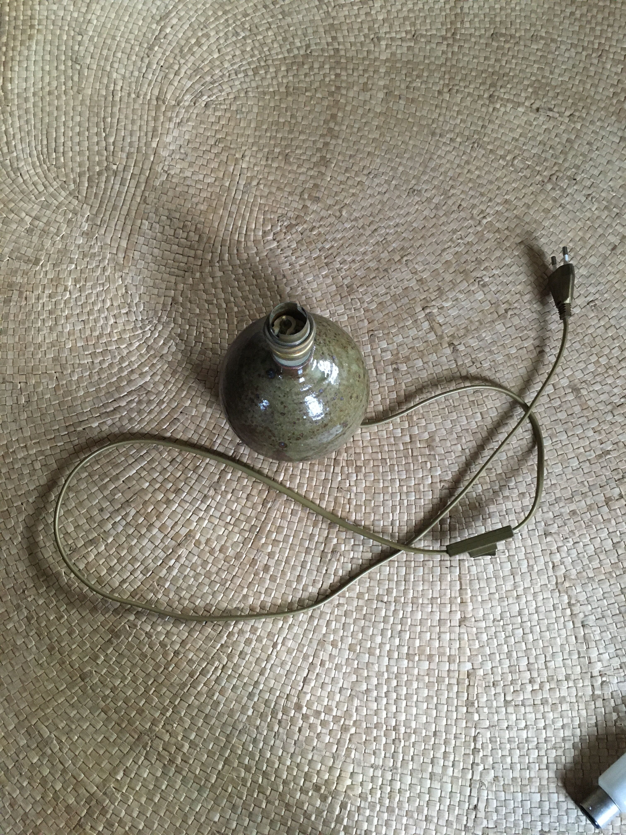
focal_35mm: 29
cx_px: 313
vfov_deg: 61.7
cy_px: 418
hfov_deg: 48.2
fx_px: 699
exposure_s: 1/17
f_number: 2.2
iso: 200
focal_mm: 4.15
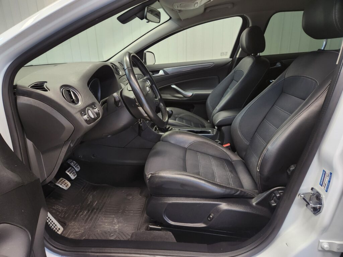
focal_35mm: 23
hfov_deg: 73.9
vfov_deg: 58.9
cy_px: 128
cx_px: 172
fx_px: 228
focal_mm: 5.4
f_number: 1.8
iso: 250
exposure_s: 1/100
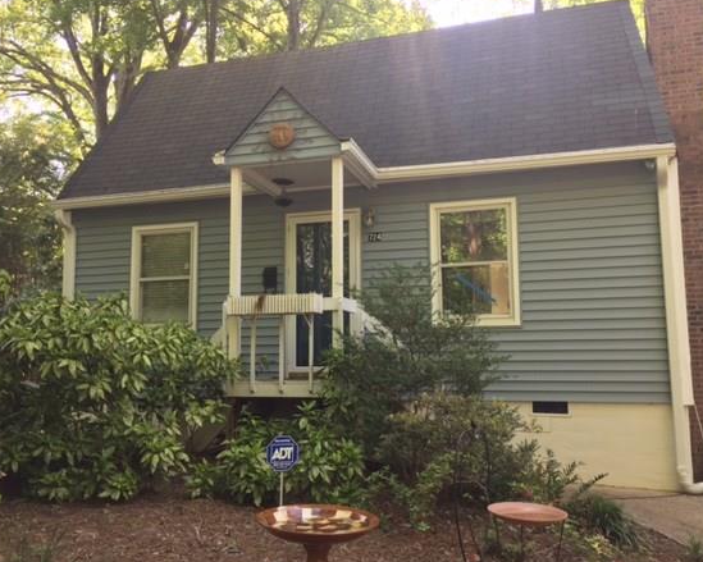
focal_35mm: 33
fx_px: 686
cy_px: 288
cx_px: 348
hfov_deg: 54.2
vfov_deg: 44.5
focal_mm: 4.15
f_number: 2.2
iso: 32
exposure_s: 1/60
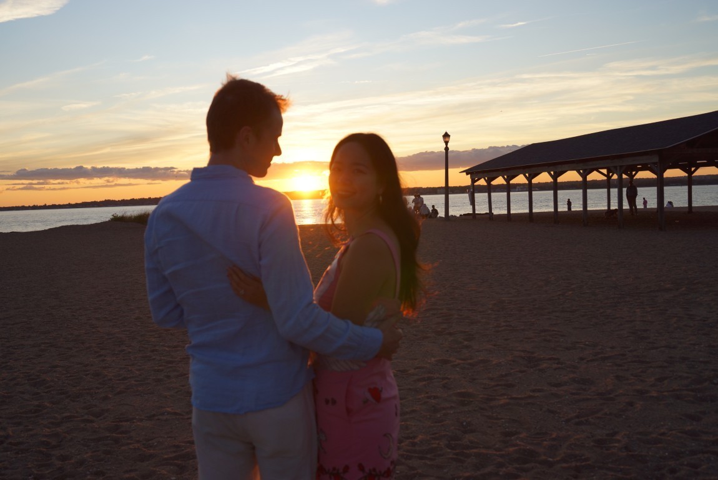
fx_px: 718
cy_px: 240
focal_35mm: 36
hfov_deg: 53.1
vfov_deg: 36.9
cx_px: 359
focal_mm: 24
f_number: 4.5
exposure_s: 1/320
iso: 100
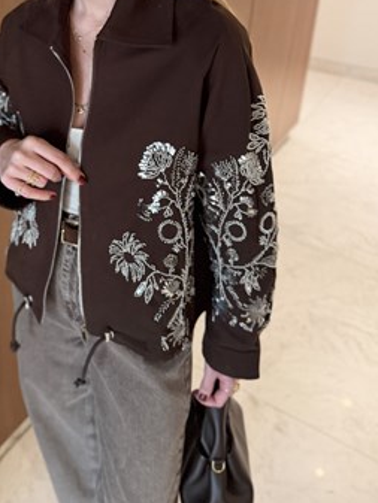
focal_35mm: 38
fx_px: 553
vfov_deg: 47.0
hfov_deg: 37.0
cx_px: 106
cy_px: 119
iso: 800
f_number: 1.78
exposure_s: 1/50
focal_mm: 6.76
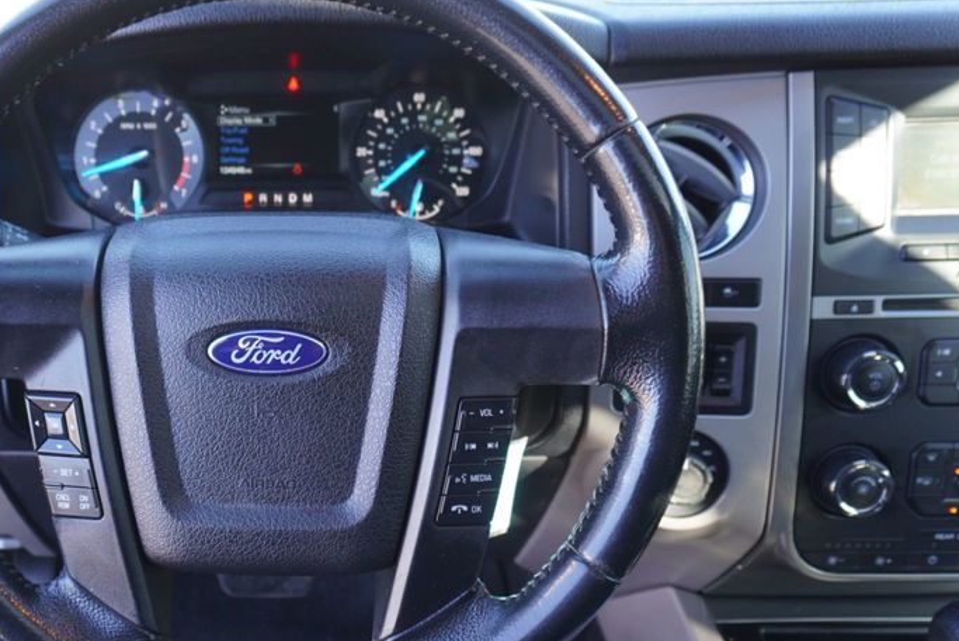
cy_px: 337
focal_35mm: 36
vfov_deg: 36.9
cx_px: 258
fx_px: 959
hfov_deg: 51.2
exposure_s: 1/60
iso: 320
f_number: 4
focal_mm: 16
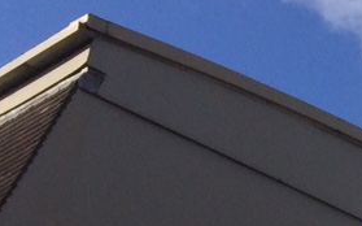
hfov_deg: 10.1
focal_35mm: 180
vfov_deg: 6.7
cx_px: 889
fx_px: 1775
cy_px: 660
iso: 32
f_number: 2.2
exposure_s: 1/2933
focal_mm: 4.15
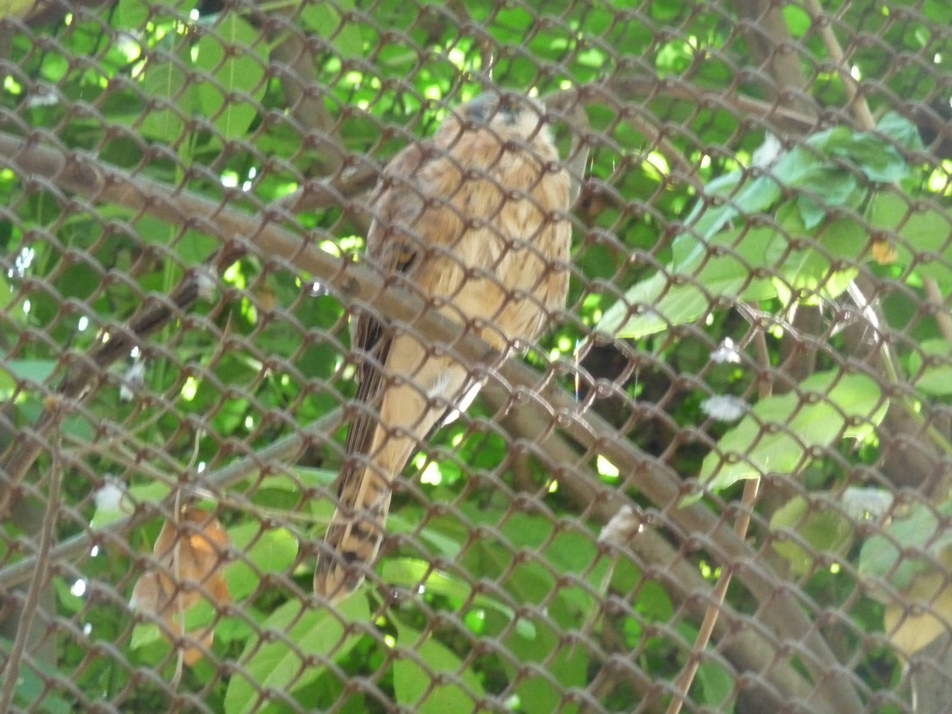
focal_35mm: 212
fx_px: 5830
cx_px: 476
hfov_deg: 9.3
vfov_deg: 7.0
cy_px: 357
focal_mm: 36.4
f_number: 4.8
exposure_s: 1/60
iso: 800
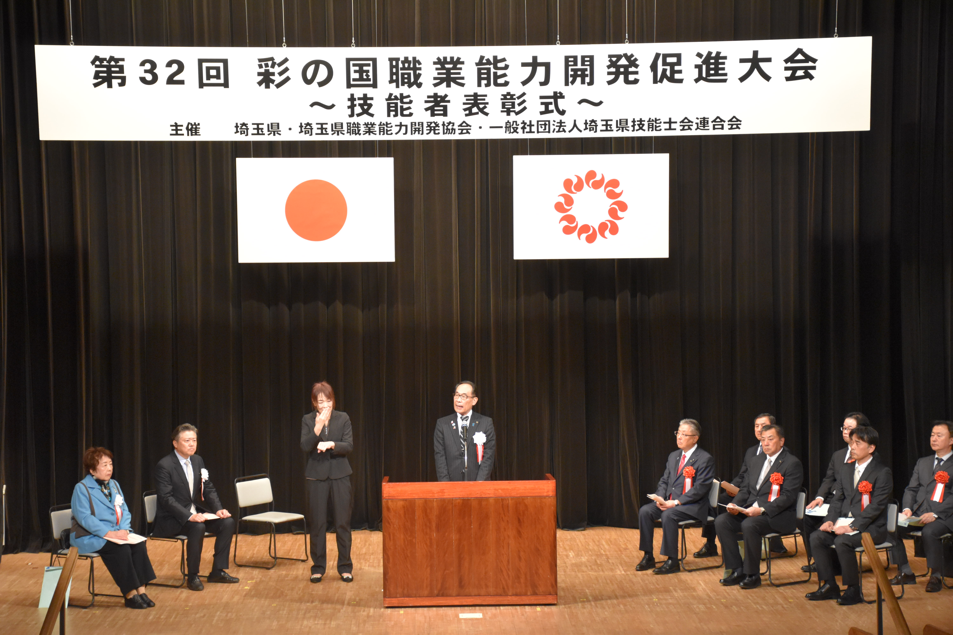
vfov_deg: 17.5
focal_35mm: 78
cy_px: 318
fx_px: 2065
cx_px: 476
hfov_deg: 26.0
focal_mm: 52
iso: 2500
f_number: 4.8
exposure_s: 1/60
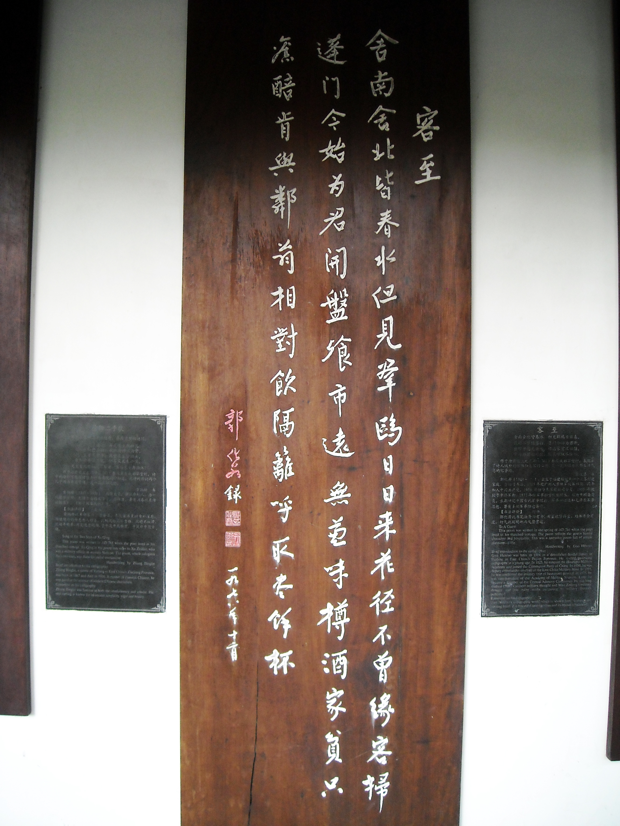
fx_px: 836
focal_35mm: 35
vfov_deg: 52.6
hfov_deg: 40.7
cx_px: 310
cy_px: 413
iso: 175
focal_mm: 5.7
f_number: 2.8
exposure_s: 1/60
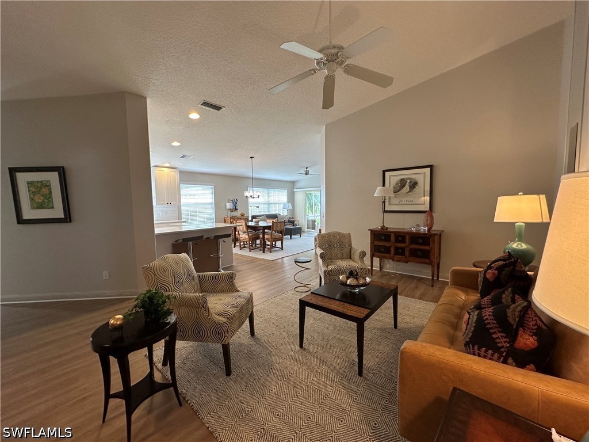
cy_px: 221
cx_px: 294
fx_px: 238
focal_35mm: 14
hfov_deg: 102.1
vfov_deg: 85.7
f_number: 2.2
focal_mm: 2.22
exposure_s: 1/120
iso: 160
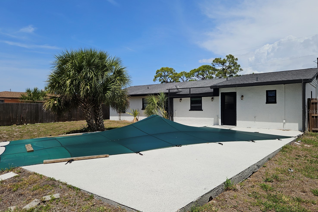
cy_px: 111
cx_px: 155
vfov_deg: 49.5
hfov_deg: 69.4
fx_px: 230
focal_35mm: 26
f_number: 1.8
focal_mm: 5.4
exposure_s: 1/4120
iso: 25
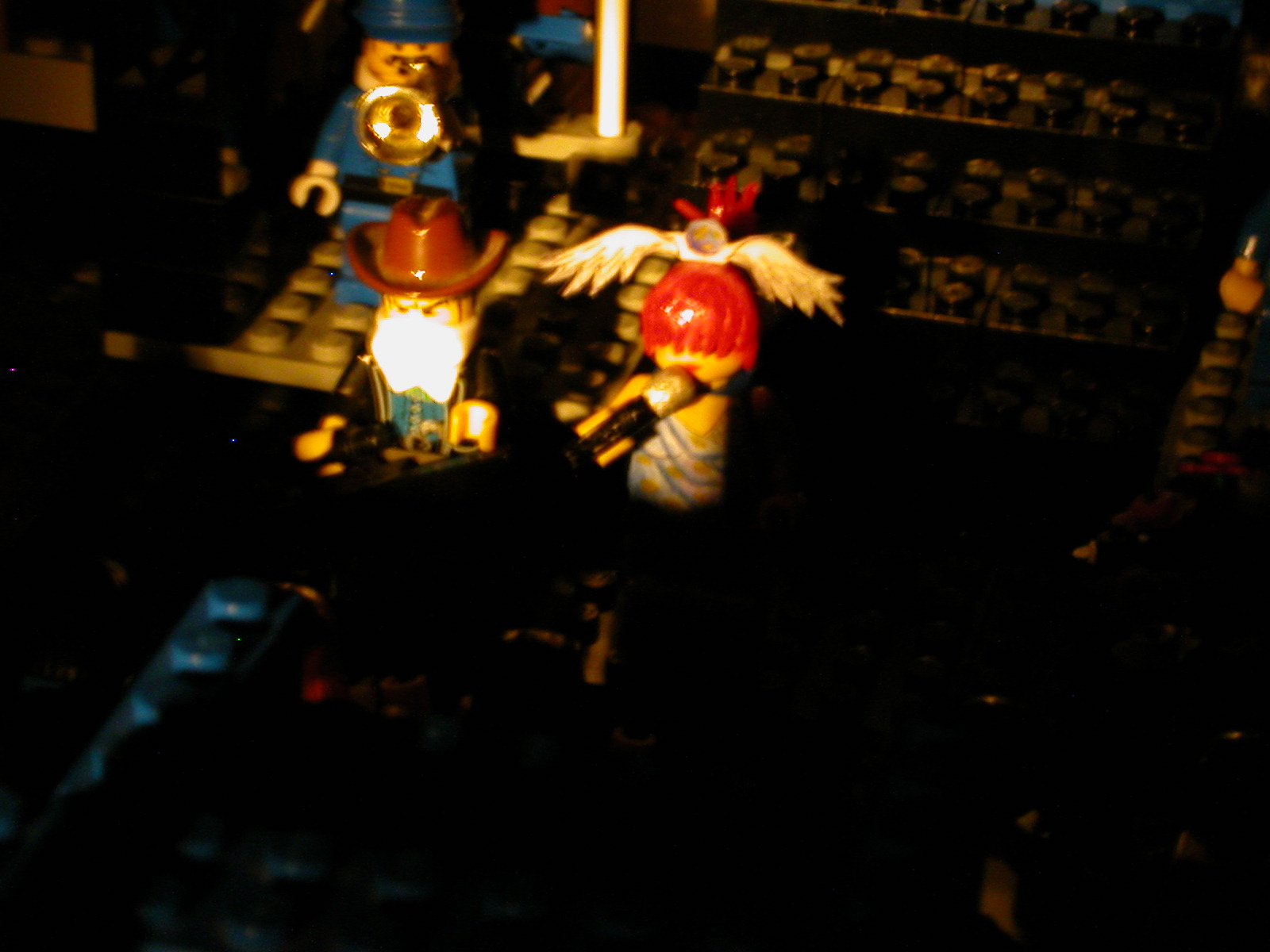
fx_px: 3595
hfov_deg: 20.0
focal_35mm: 98
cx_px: 635
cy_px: 476
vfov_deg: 15.1
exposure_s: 1
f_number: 4.6
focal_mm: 14.9
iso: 200
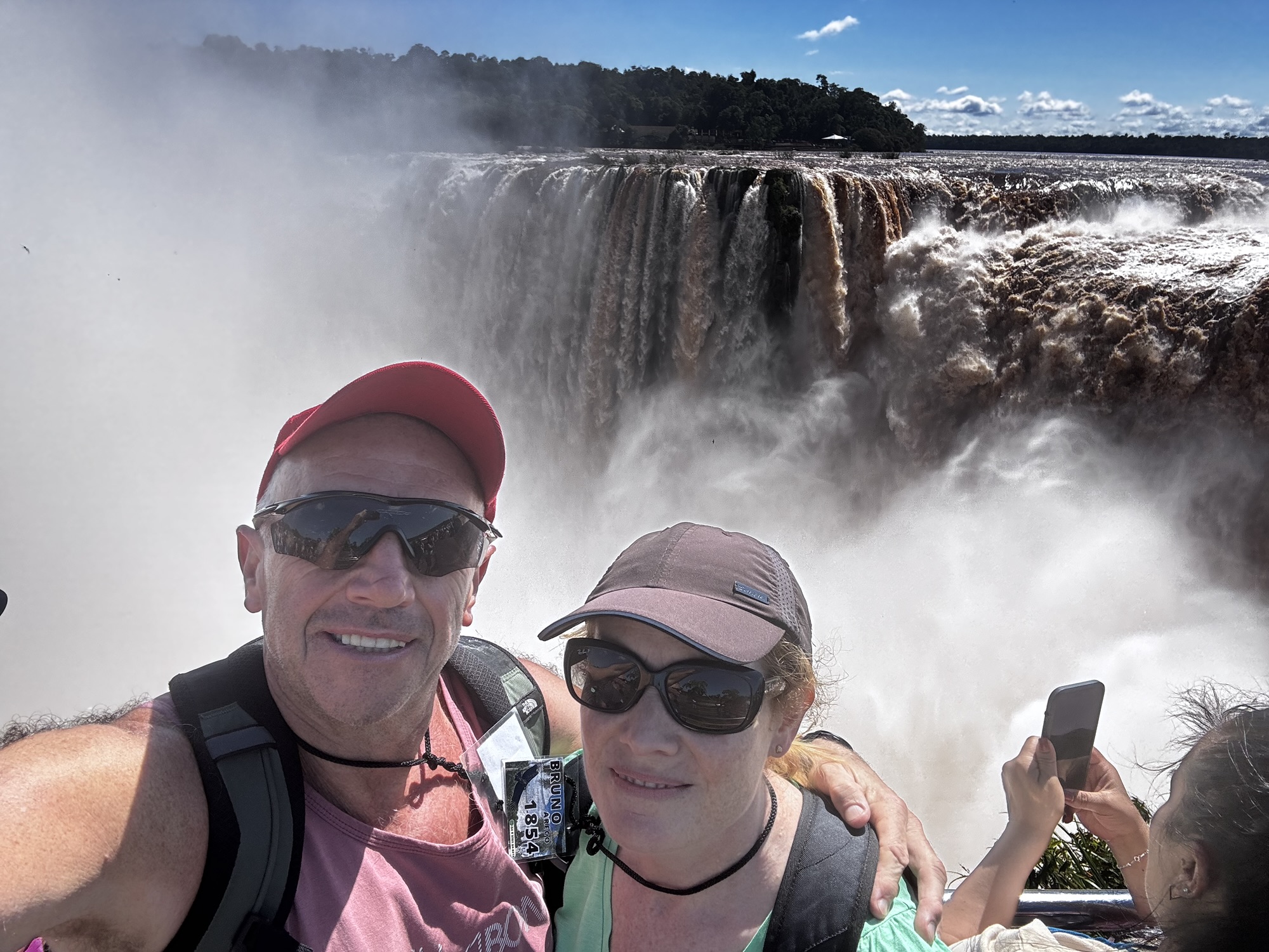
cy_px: 476
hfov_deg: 73.9
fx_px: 843
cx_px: 634
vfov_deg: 58.9
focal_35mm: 23
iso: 25
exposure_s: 1/1172
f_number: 1.9
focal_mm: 2.69
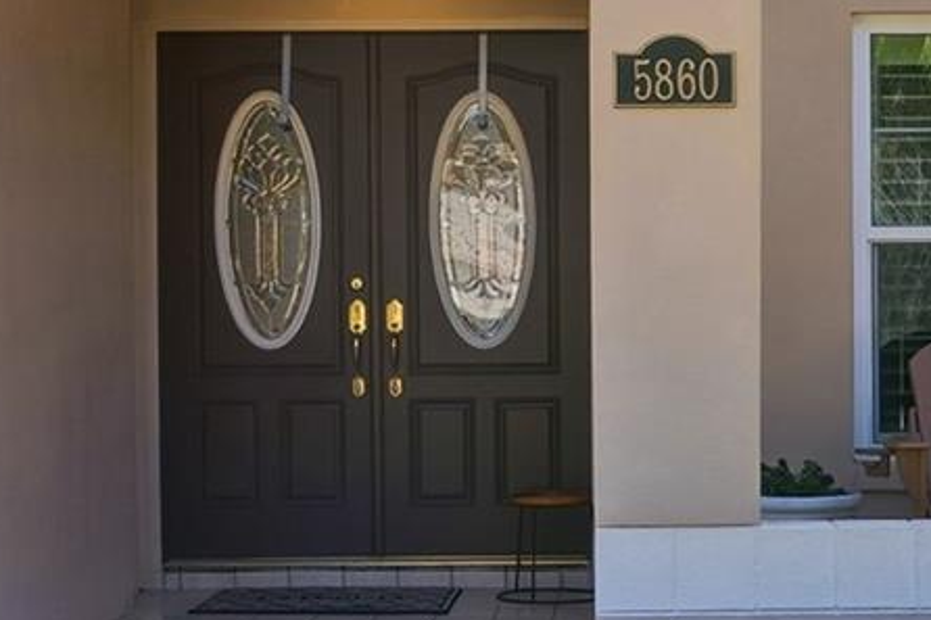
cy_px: 244
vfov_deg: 17.2
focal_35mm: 79
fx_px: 2042
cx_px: 770
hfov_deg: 25.2
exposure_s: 1/1000
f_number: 8
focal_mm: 22
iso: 100
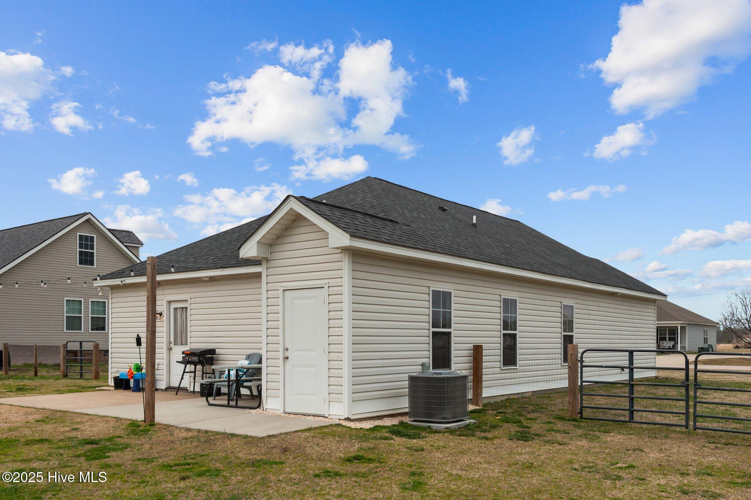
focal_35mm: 32
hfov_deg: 58.8
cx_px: 376
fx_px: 667
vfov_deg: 41.1
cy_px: 250
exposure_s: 1/400
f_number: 10
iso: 400
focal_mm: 32
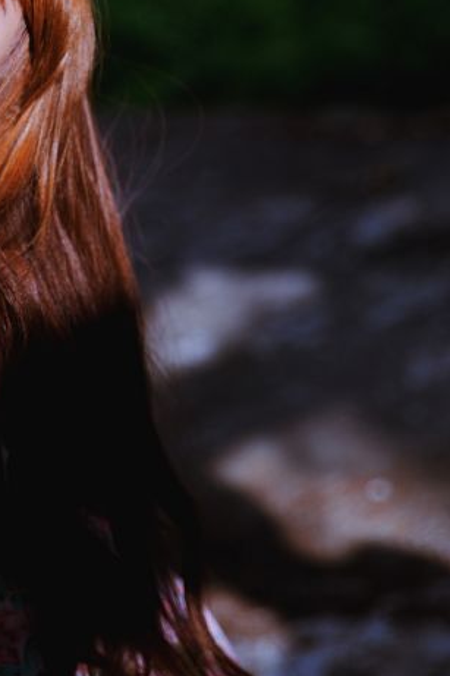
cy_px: 100
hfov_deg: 9.7
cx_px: 24
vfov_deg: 14.4
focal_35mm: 141
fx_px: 2646
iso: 200
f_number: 2.8
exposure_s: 1/1600
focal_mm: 65
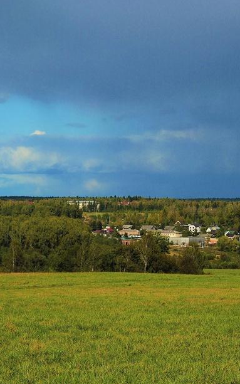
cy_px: 142
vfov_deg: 16.3
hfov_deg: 10.2
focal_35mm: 128
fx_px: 1340
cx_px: 57
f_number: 11
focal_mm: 55
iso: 280
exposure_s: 1/750
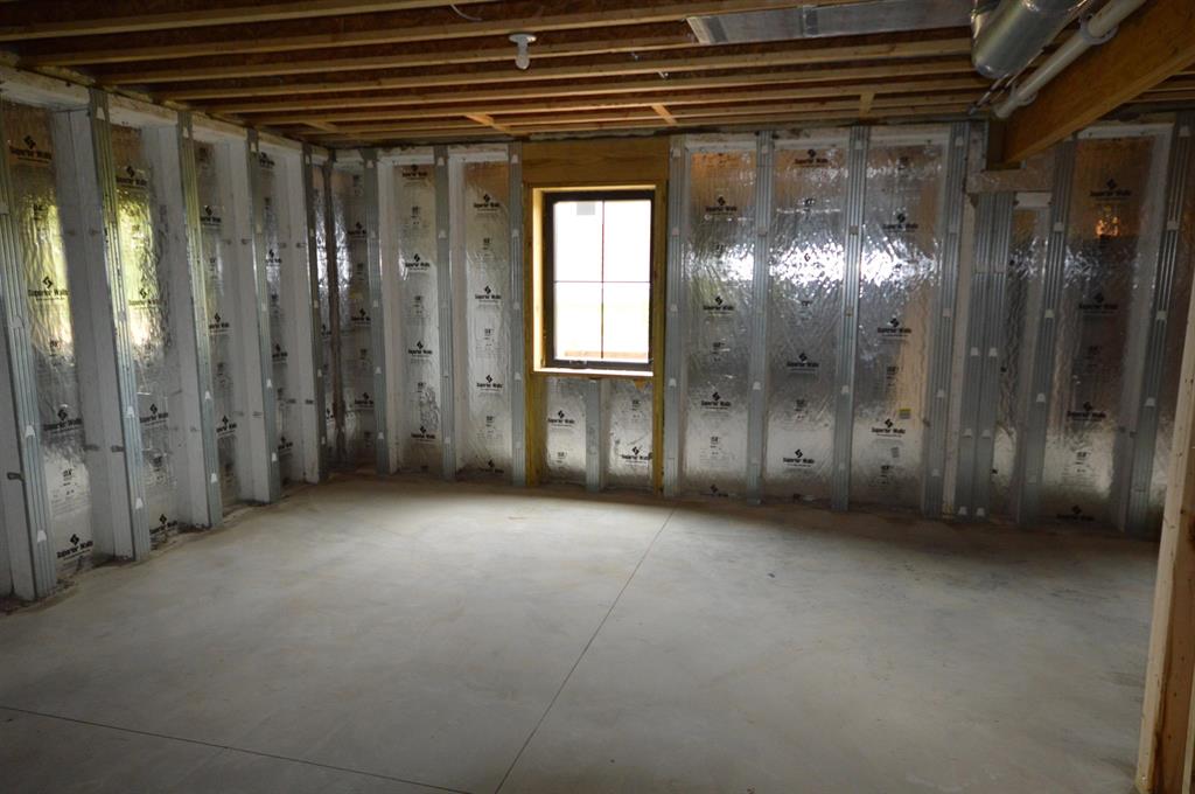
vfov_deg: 53.0
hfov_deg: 73.8
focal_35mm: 24
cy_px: 397
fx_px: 796
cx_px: 598
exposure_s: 1/60
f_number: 5
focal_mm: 16
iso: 1000
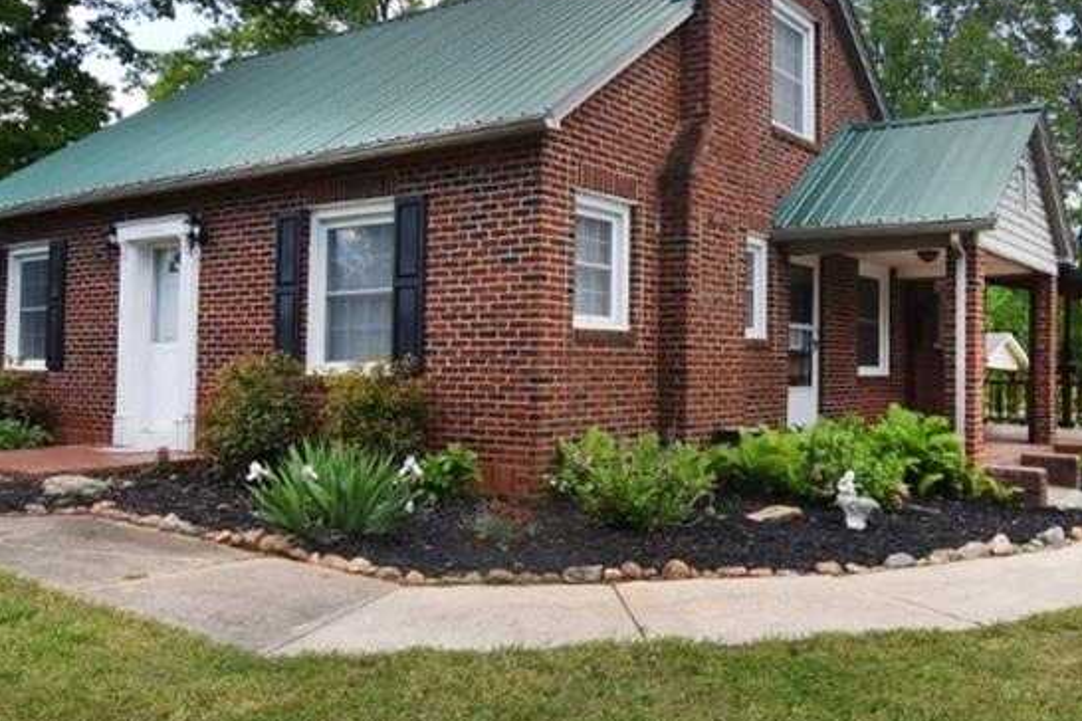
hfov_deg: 59.4
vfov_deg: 42.4
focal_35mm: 31
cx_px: 696
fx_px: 930
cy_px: 333
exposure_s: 1/500
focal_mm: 11
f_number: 8
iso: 640
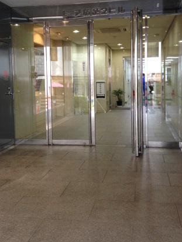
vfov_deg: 37.4
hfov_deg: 28.5
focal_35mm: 51
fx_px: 357
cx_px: 75
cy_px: 99
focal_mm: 4.12
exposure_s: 1/20
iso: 125
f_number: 2.4
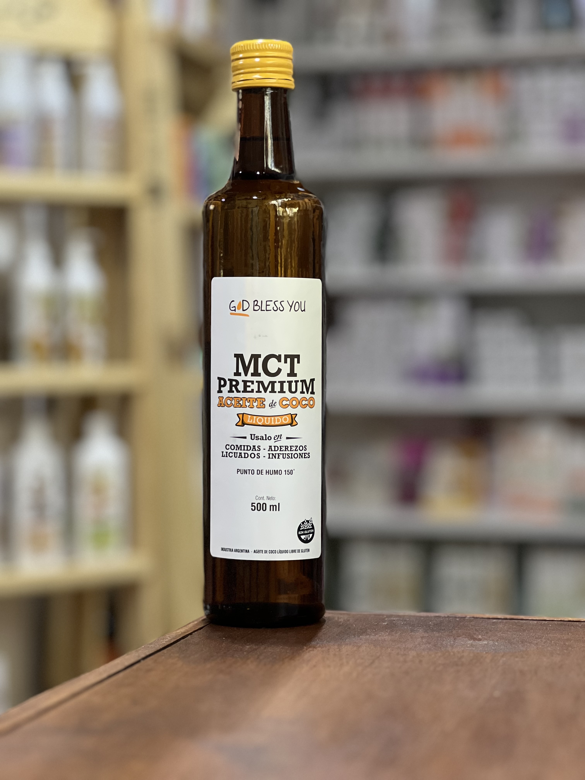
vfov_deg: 25.3
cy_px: 390
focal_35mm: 77
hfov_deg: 19.1
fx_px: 1735
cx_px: 292
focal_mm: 9
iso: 400
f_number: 2.8
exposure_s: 1/33
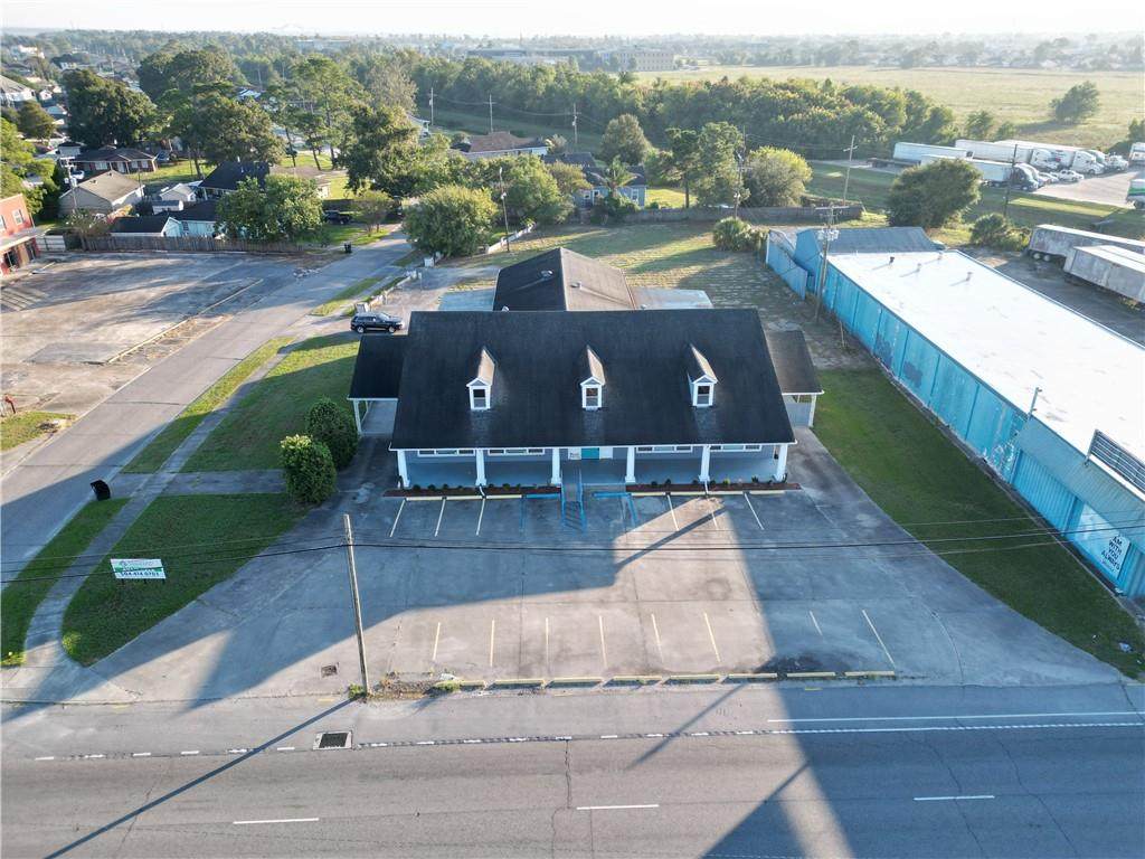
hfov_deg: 71.6
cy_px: 430
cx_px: 572
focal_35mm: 24
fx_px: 794
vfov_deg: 56.8
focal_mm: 6.72
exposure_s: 1/1000
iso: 200
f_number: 1.7
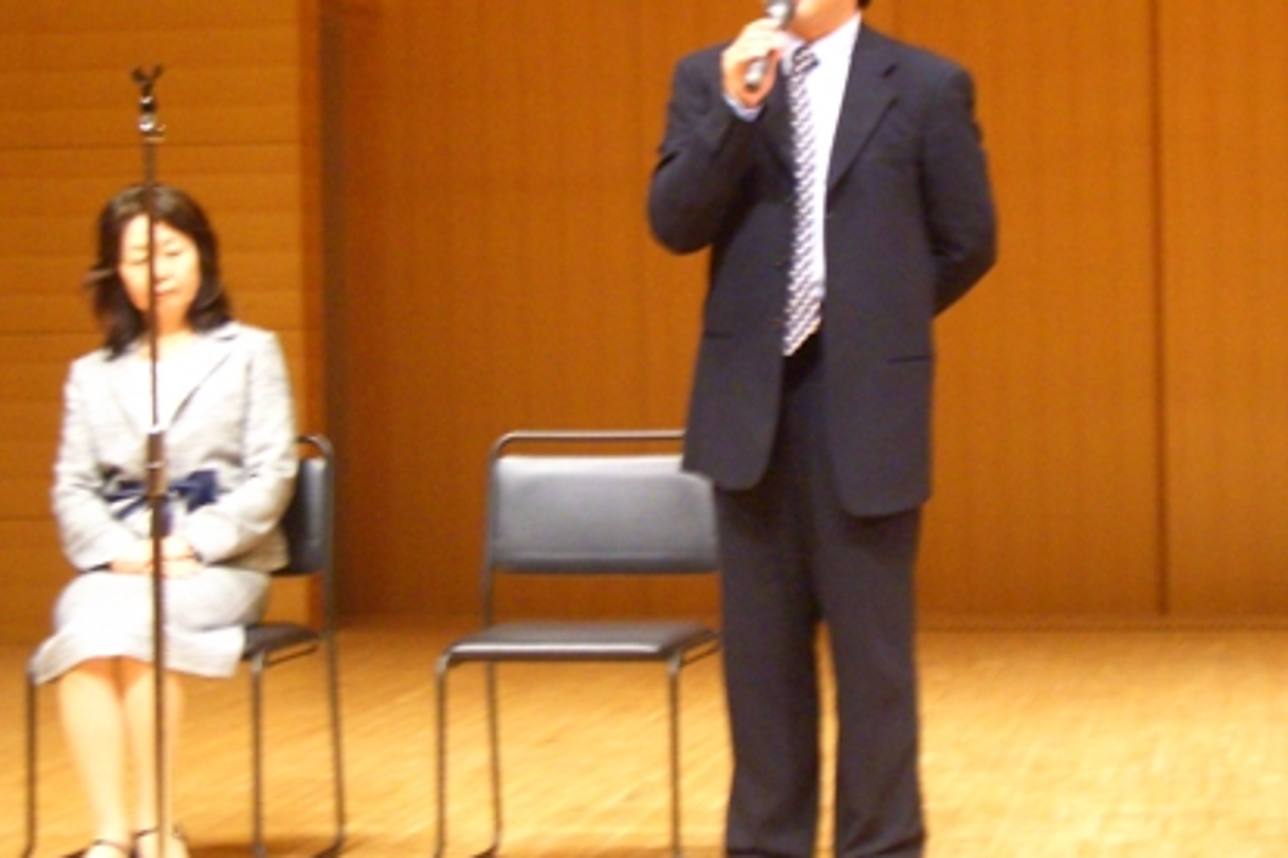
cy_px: 312
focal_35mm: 100
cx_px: 798
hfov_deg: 20.4
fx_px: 3576
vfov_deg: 13.7
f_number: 3.5
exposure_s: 1/8
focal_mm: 10.2
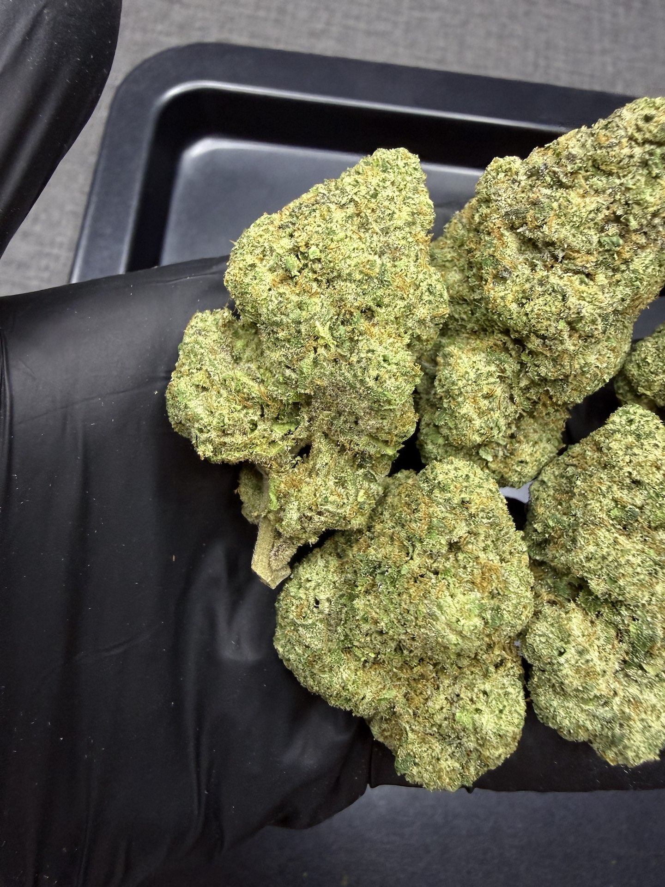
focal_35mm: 24
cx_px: 332
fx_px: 615
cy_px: 444
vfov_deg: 71.6
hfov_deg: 56.8
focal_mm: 2.22
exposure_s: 1/50
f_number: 2.2
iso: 250
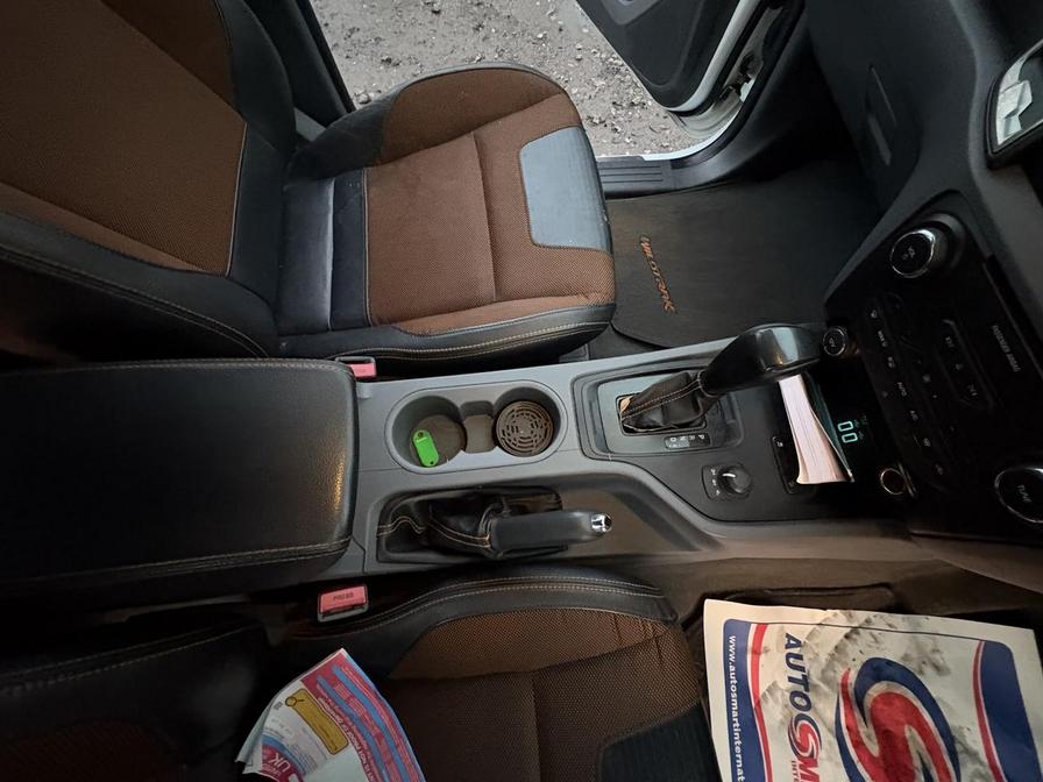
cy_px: 391
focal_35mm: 14
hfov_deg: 102.1
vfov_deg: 85.7
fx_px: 422
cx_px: 522
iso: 1600
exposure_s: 1/30
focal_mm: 2.22
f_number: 2.2
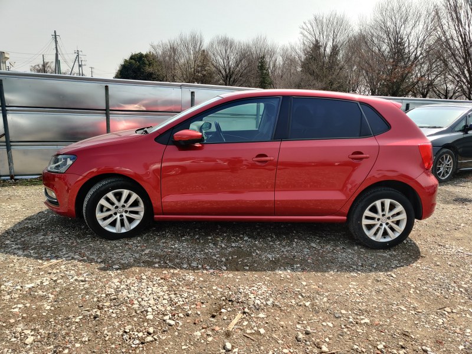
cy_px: 177
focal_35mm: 27
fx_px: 368
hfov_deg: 65.3
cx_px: 236
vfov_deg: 51.4
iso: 125
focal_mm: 4.75
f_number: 1.65
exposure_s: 1/746
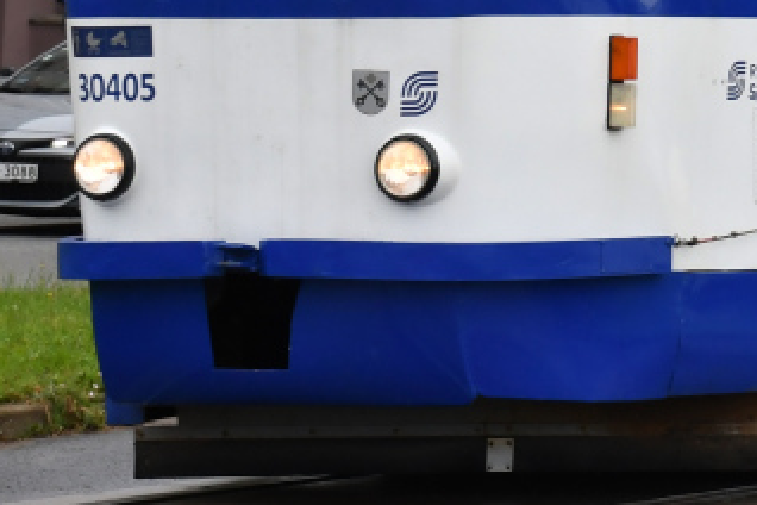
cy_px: -306
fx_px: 6182
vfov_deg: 4.6
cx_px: 983
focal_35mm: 294
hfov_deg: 6.9
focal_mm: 48
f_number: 5.6
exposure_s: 1/500
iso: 400
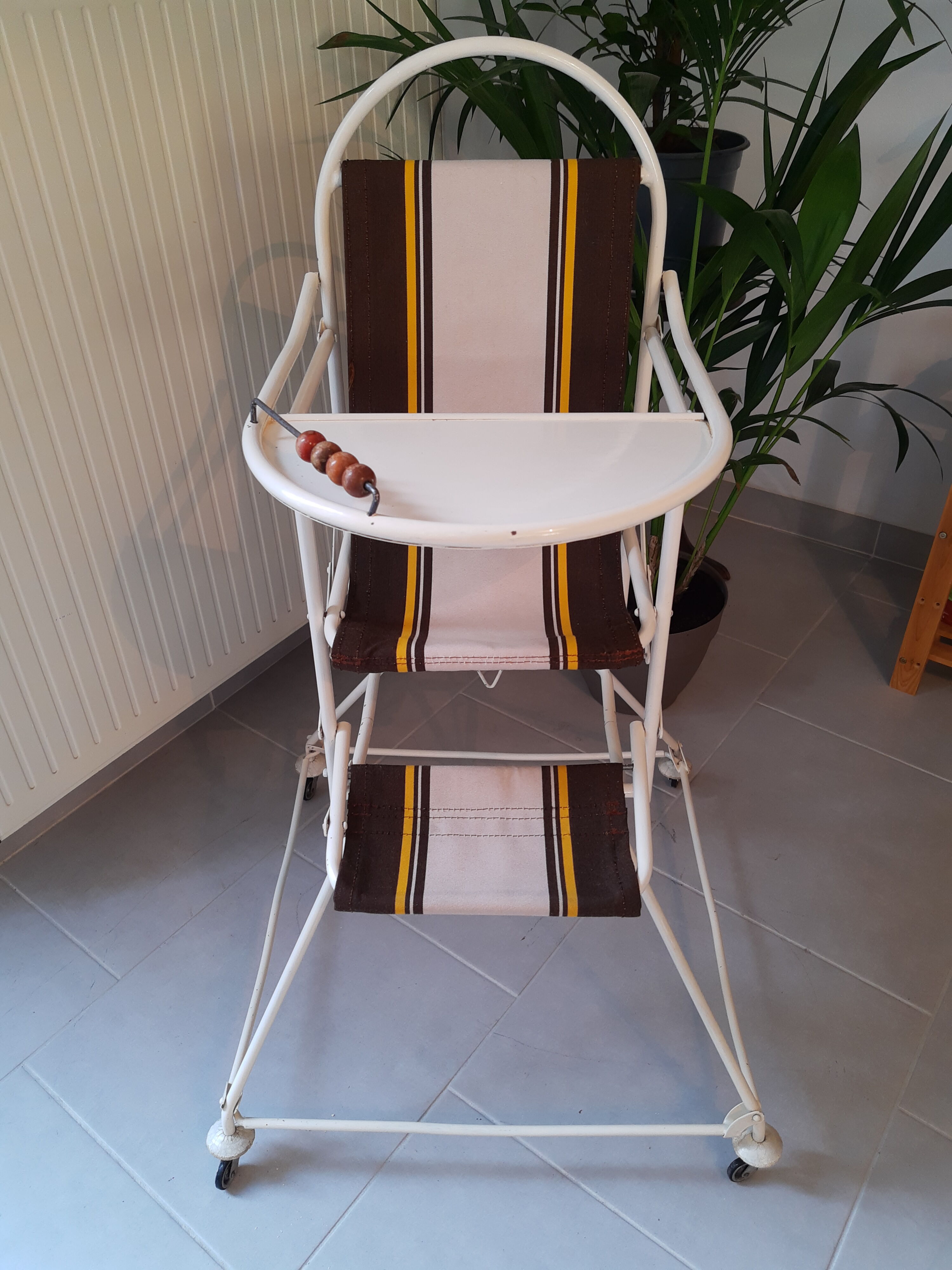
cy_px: 635
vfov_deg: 67.3
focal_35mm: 26
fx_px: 953
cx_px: 476
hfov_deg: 53.1
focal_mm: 4.75
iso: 47
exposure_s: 1/33
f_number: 1.7
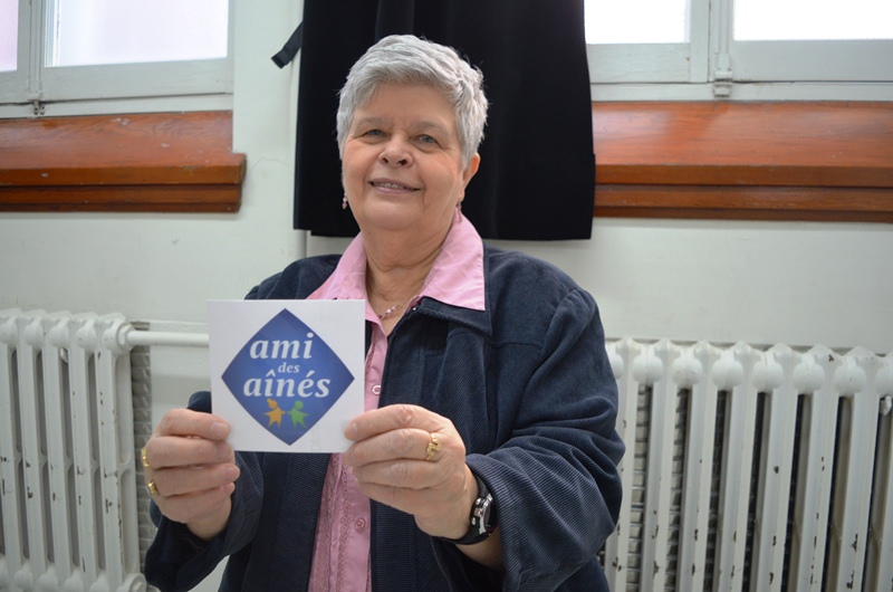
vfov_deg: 43.4
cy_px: 296
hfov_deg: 62.0
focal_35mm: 30
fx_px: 743
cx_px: 446
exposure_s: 1/60
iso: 640
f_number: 4
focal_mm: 20
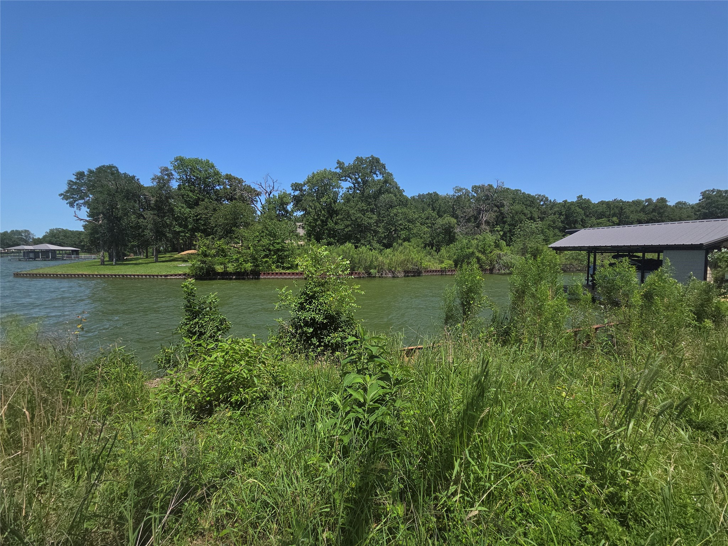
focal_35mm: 13
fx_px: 273
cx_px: 364
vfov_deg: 89.9
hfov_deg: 106.2
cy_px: 273
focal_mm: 2.2
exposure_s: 1/1946
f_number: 2.2
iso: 50
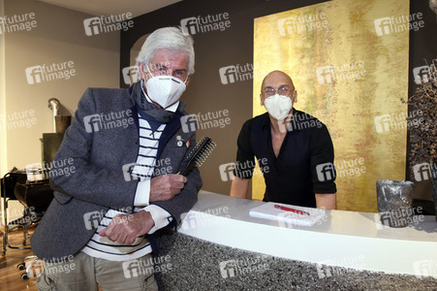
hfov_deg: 73.8
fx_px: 291
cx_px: 218
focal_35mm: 24
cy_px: 146
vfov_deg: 53.1
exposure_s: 1/60
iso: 2000
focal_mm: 24
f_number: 6.3
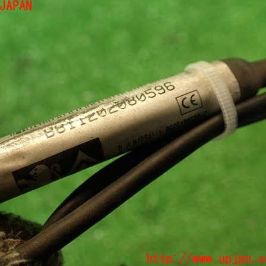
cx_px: 102
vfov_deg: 43.9
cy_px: 133
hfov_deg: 43.6
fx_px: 330
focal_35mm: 38
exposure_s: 1/30
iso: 200
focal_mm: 5.79
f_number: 2.4
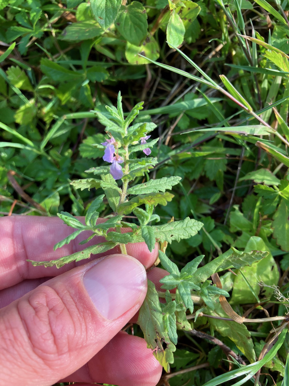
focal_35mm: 28
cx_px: 144
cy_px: 193
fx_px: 312
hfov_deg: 49.7
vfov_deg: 63.4
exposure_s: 1/164
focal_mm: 3.99
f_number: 1.8
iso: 25
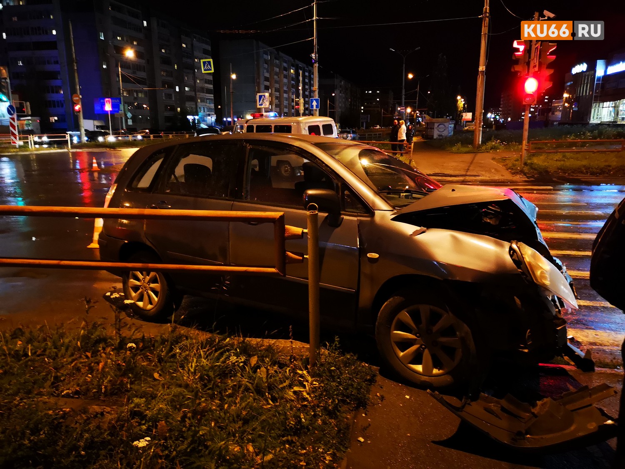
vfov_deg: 51.4
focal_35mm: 27
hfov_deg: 65.3
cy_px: 234
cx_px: 312
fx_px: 487
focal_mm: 3.95
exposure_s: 1/16.7
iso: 1600
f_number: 1.8
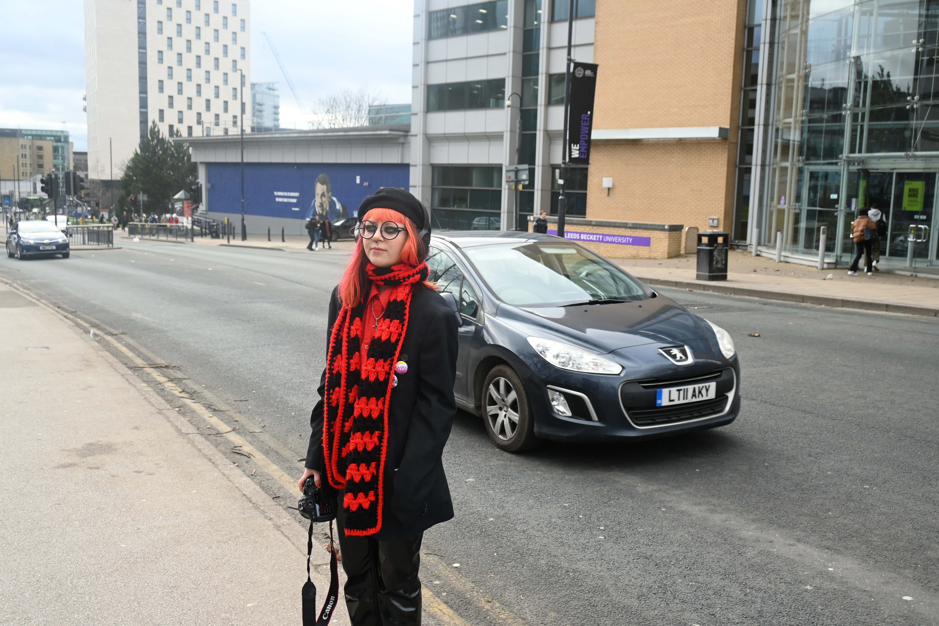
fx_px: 880
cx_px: 470
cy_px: 313
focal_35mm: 34
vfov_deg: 39.1
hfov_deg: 56.1
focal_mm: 22.5
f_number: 4
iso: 450
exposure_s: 1/800
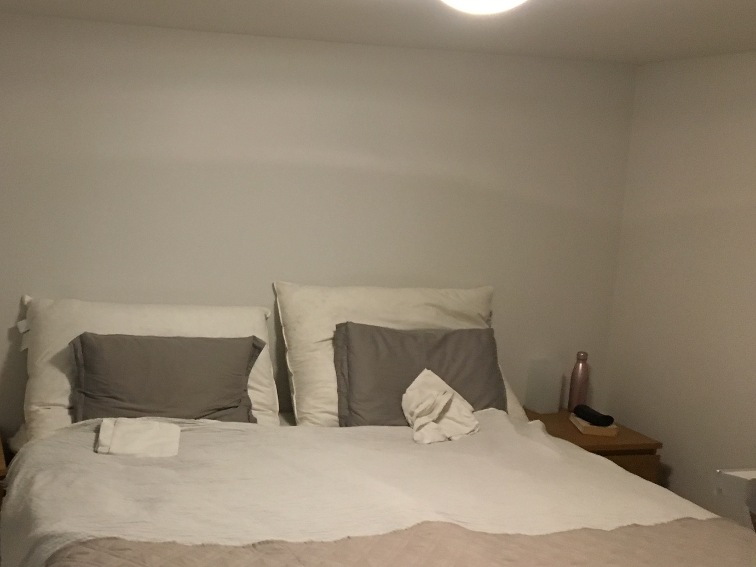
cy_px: 290
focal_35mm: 43
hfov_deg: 42.6
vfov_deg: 33.6
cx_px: 199
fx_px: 939
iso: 200
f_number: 2.2
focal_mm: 4.15
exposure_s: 1/20
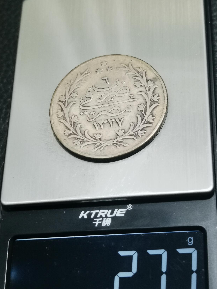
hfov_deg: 21.6
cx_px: 118
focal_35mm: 68
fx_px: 568
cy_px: 150
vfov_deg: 28.6
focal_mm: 6.67
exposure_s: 1/100
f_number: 1.9
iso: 200
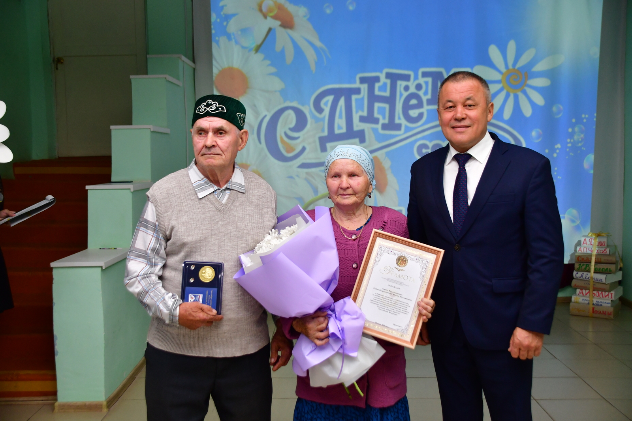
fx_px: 685
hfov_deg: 49.5
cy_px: 210
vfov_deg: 34.2
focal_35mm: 39
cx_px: 316
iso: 900
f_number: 4
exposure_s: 1/250
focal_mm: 26
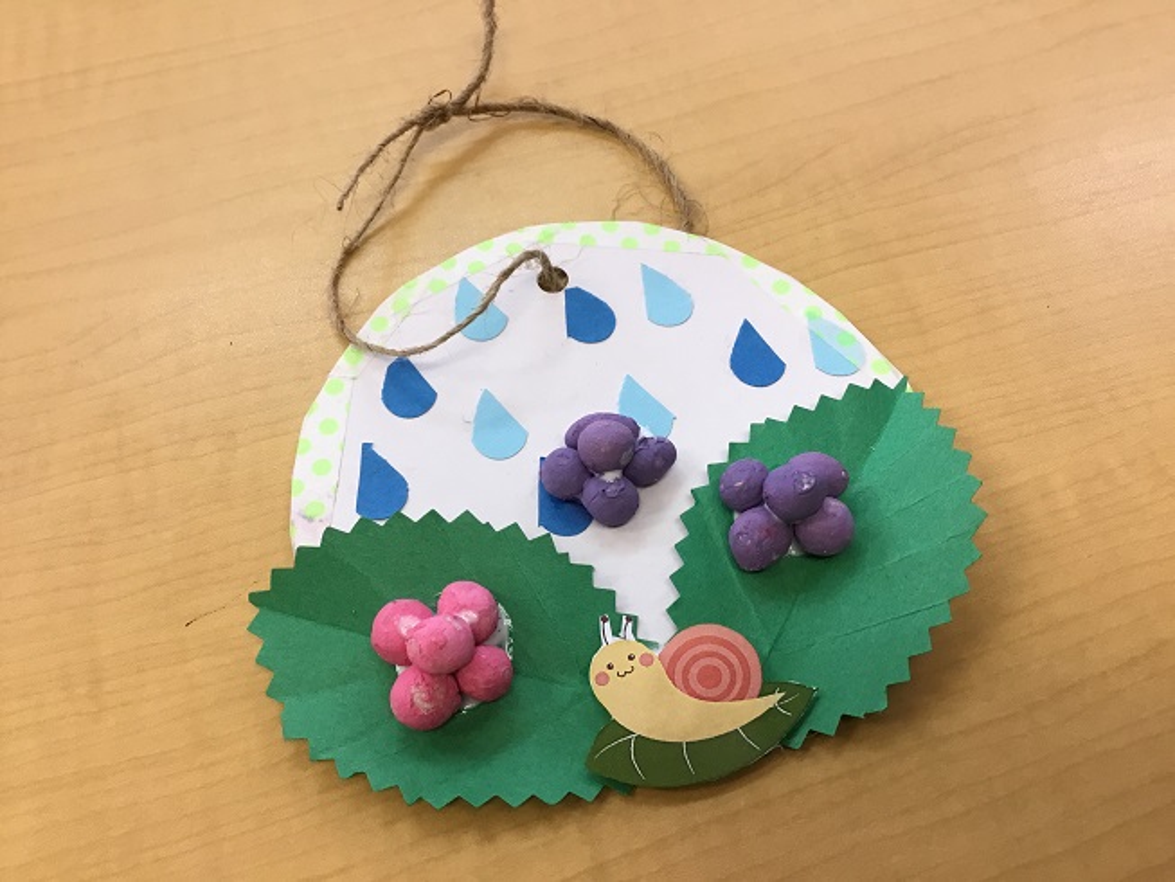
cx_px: 588
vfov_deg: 45.5
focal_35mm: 31
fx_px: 1052
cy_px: 441
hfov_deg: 58.3
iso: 32
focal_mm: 3.3
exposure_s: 1/33
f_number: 2.4
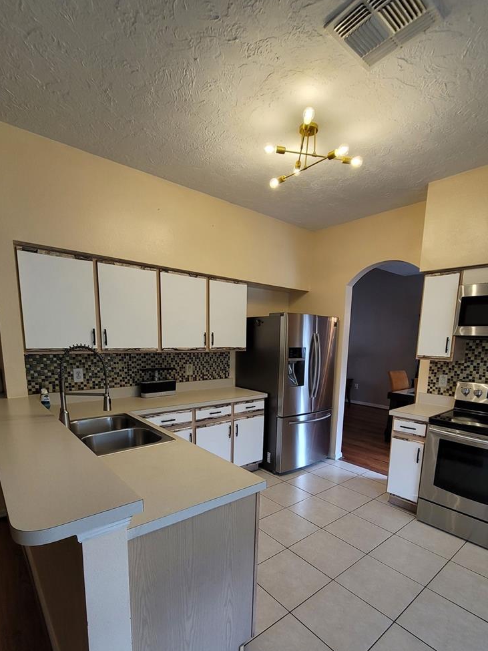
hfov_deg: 78.1
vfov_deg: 93.1
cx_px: 254
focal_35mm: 16
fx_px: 301
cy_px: 395
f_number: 2.2
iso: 125
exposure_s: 1/60
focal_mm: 2.2
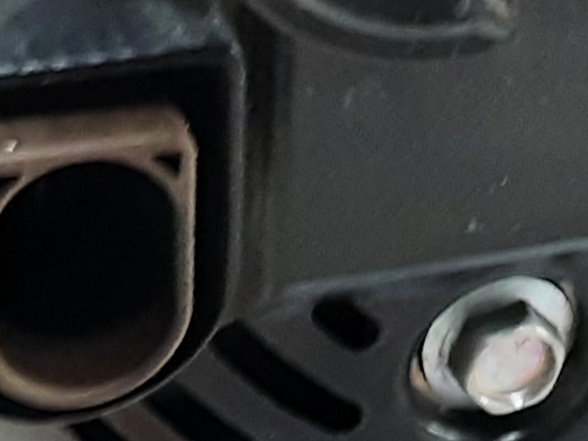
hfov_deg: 11.9
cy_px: 13
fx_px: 2786
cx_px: 553
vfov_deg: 9.0
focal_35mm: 164
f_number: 1.9
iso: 160
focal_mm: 2.91
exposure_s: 1/50
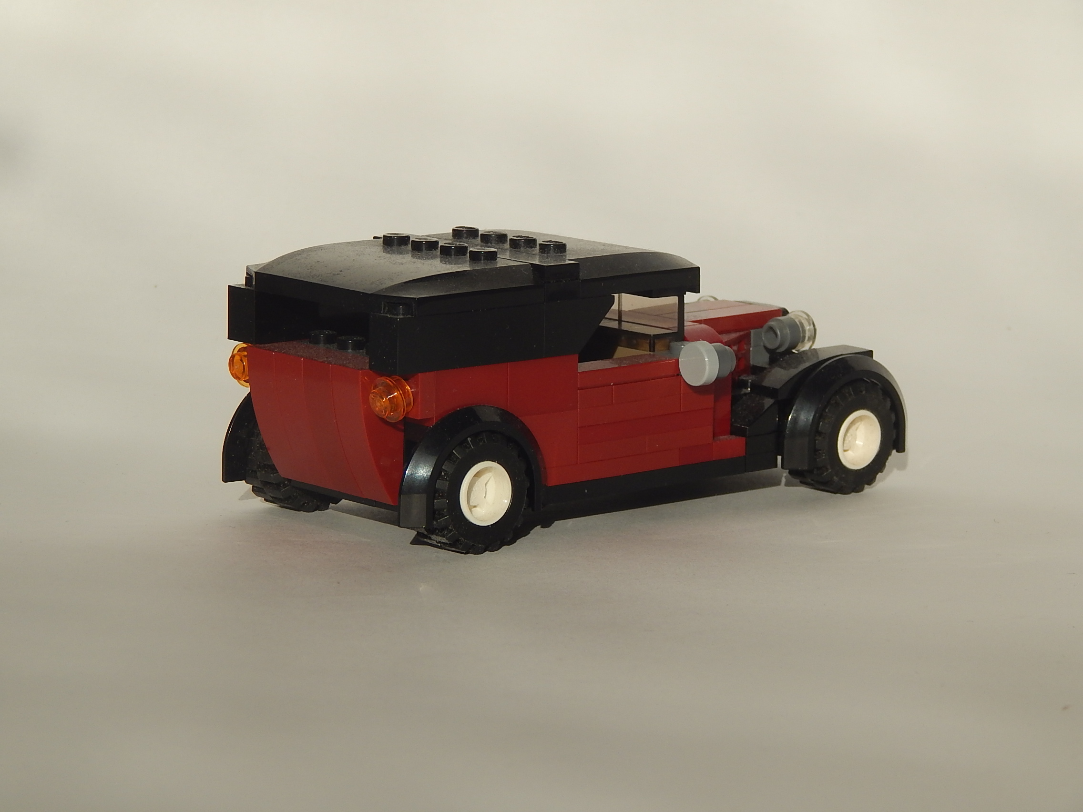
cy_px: 406
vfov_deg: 11.2
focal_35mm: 132
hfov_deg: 14.9
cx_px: 542
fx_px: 4130
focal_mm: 23.4
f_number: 9.6
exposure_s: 1/400
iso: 125
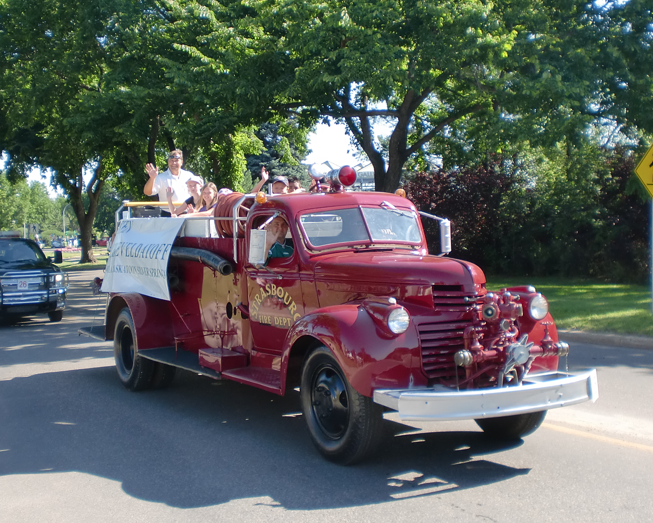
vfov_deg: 30.2
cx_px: 294
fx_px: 966
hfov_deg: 37.3
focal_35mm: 50
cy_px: 209
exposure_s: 1/320
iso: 64
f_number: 3.1
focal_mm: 6.3
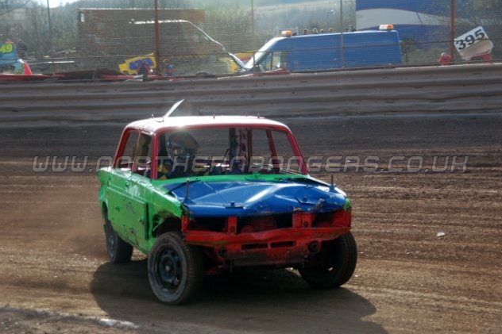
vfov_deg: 16.3
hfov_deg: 24.3
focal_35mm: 84
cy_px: 167
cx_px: 253
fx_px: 1164
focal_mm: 55
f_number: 5.3
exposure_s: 1/800
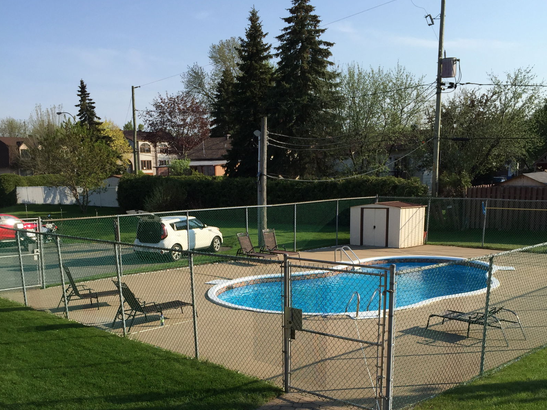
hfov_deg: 47.9
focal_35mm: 39
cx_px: 272
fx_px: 616
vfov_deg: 35.8
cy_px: 316
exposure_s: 1/1883
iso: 32
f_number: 2.2
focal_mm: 4.15
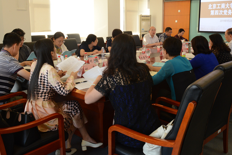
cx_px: 116
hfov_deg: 57.2
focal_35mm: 33
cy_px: 61
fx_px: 213
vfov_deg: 39.8
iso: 1600
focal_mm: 24
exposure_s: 1/50
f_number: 10
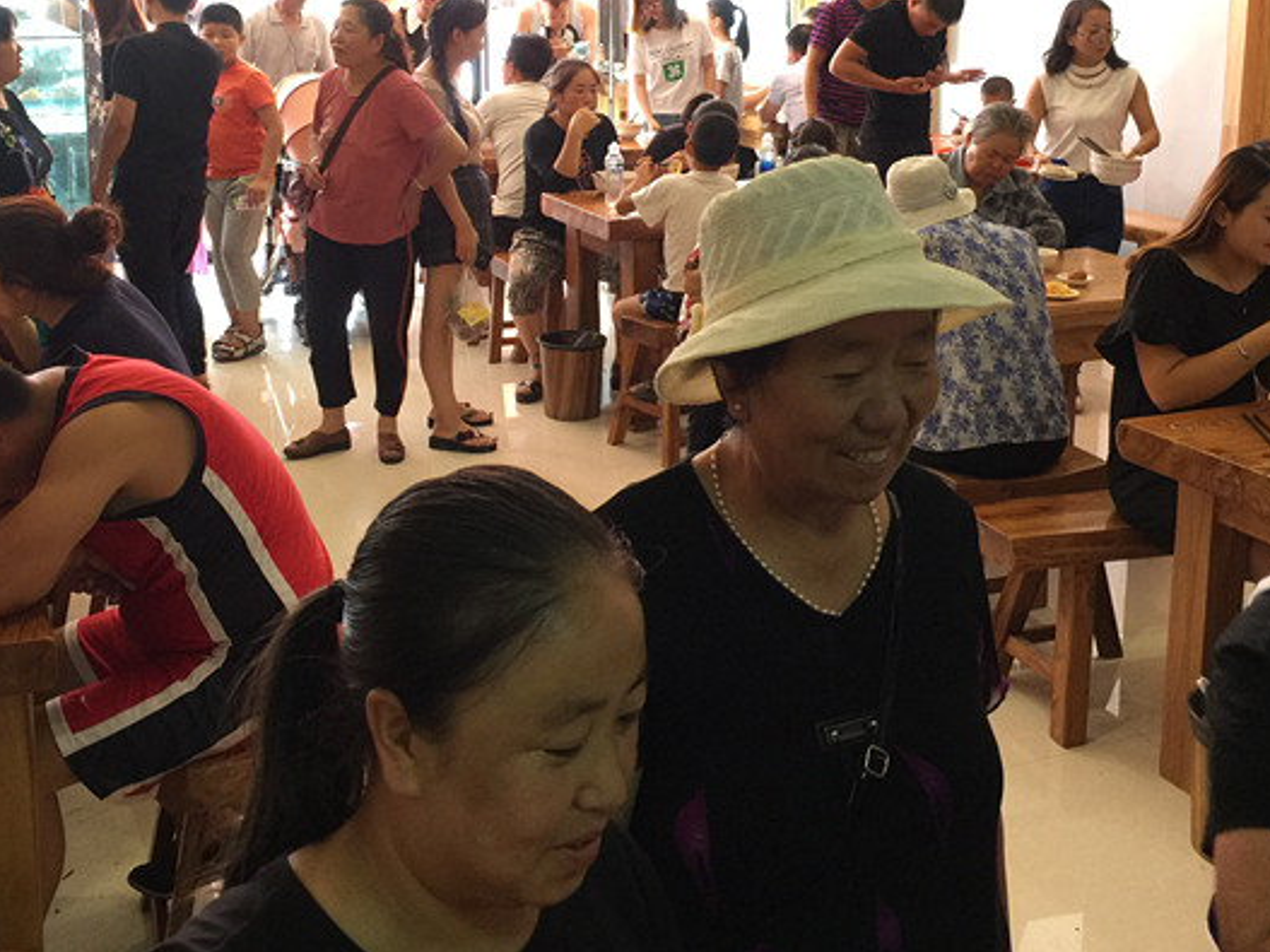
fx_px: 1614
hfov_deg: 42.9
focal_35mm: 44
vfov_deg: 32.2
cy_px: 234
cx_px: 610
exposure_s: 1/33
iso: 80
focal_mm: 4.15
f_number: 2.2
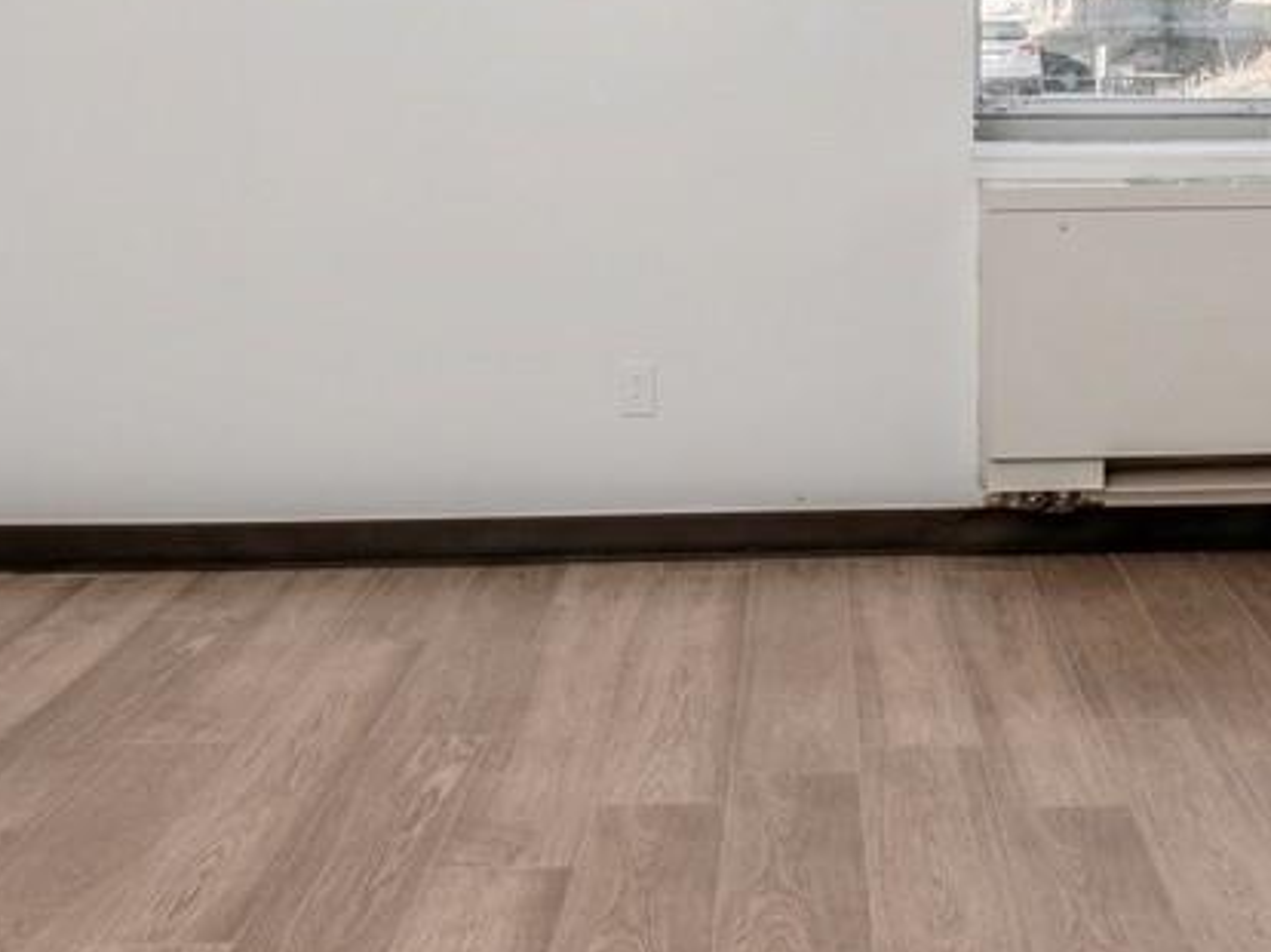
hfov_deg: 36.1
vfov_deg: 27.4
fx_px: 1908
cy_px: 166
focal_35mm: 52
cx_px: 933
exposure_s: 1/20
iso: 200
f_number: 11
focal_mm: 14
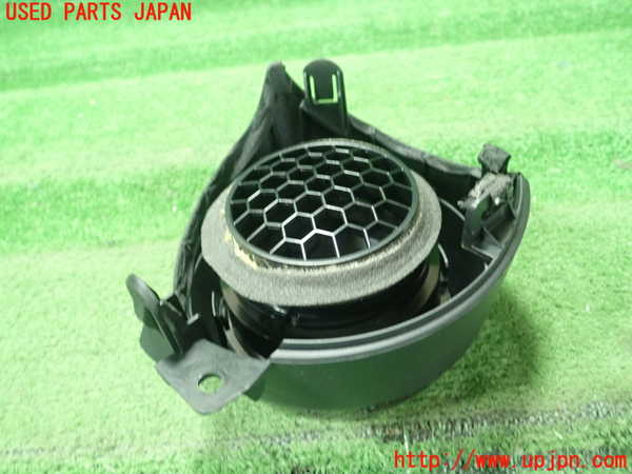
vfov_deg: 46.8
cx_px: 316
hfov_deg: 60.0
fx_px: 548
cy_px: 237
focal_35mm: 30
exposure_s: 1/60
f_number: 2.3
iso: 800
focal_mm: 5.5
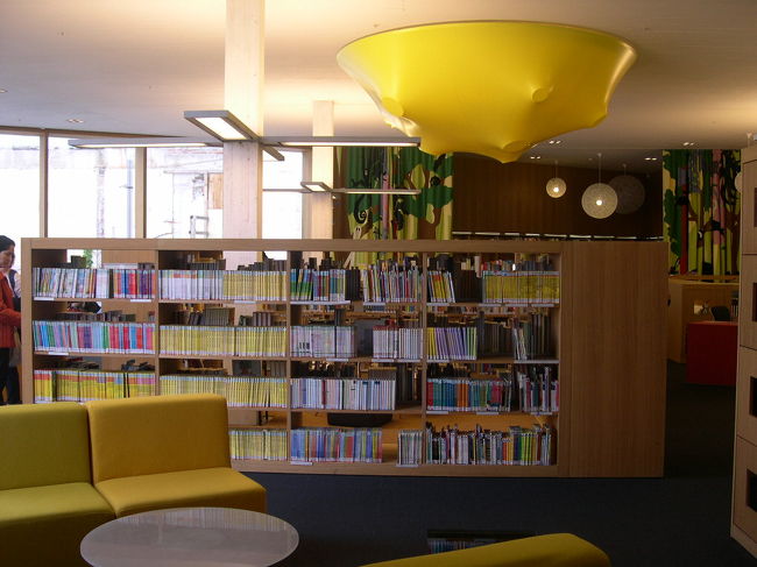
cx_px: 378
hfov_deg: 49.0
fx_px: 831
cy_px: 284
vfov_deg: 37.7
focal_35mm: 38
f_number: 2.8
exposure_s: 1/60.4
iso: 100
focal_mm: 8
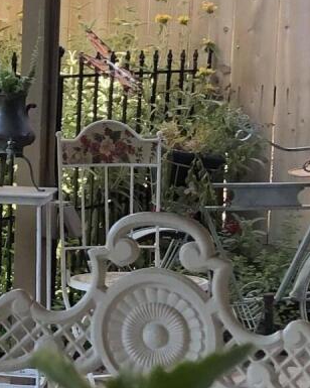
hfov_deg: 10.1
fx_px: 1629
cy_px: 91
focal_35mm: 142
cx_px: -286
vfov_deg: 13.5
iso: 25
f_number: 1.8
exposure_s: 1/120
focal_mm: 3.99
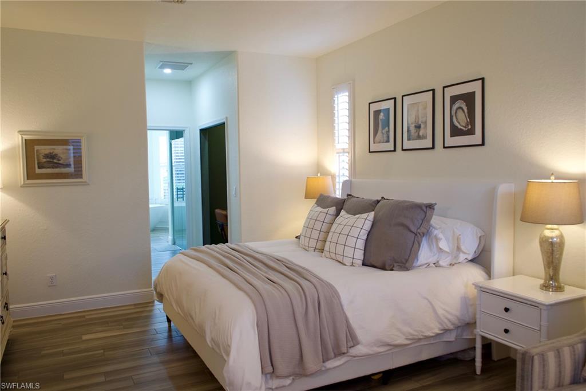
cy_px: 196
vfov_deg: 46.4
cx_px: 293
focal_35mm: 28
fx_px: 456
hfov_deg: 65.5
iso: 1000
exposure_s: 1/40
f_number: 5
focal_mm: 28
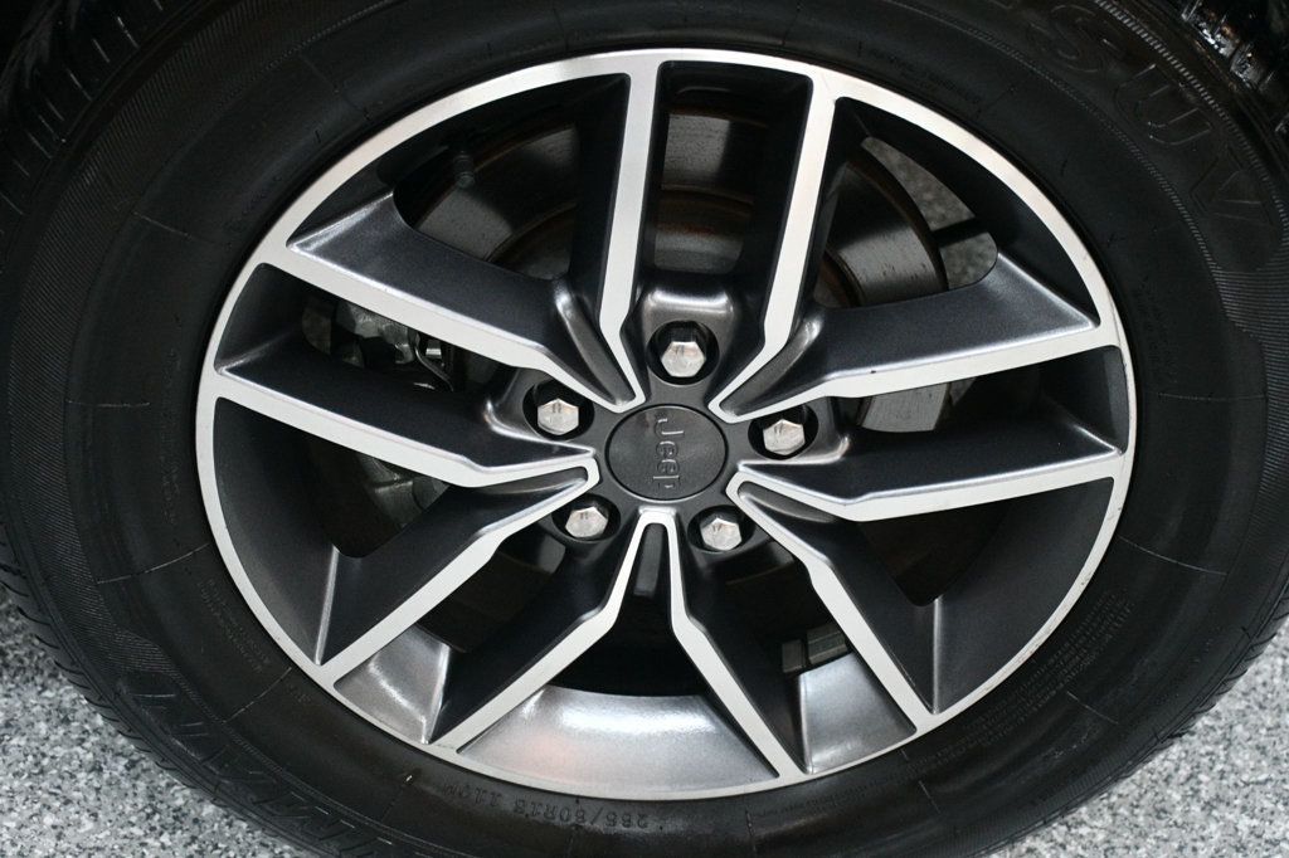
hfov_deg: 31.9
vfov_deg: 21.6
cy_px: 429
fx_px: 2255
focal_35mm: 63
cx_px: 644
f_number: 4.5
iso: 3200
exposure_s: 1/100
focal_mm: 42
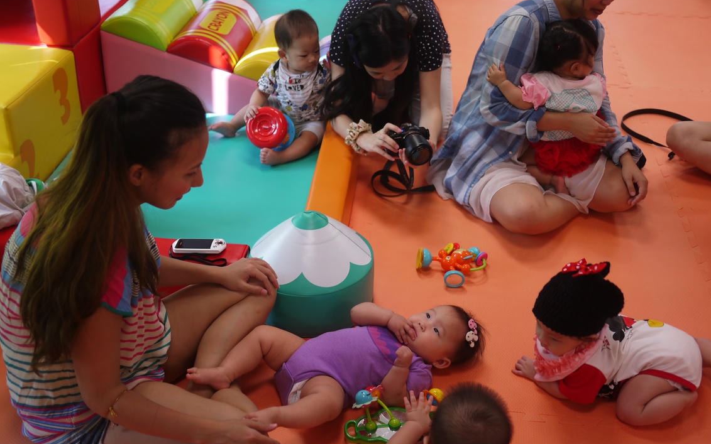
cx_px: 377
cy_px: 213
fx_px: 872
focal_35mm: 45
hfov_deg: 44.3
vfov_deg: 28.6
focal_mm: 20
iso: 160
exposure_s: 1/160
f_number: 1.7
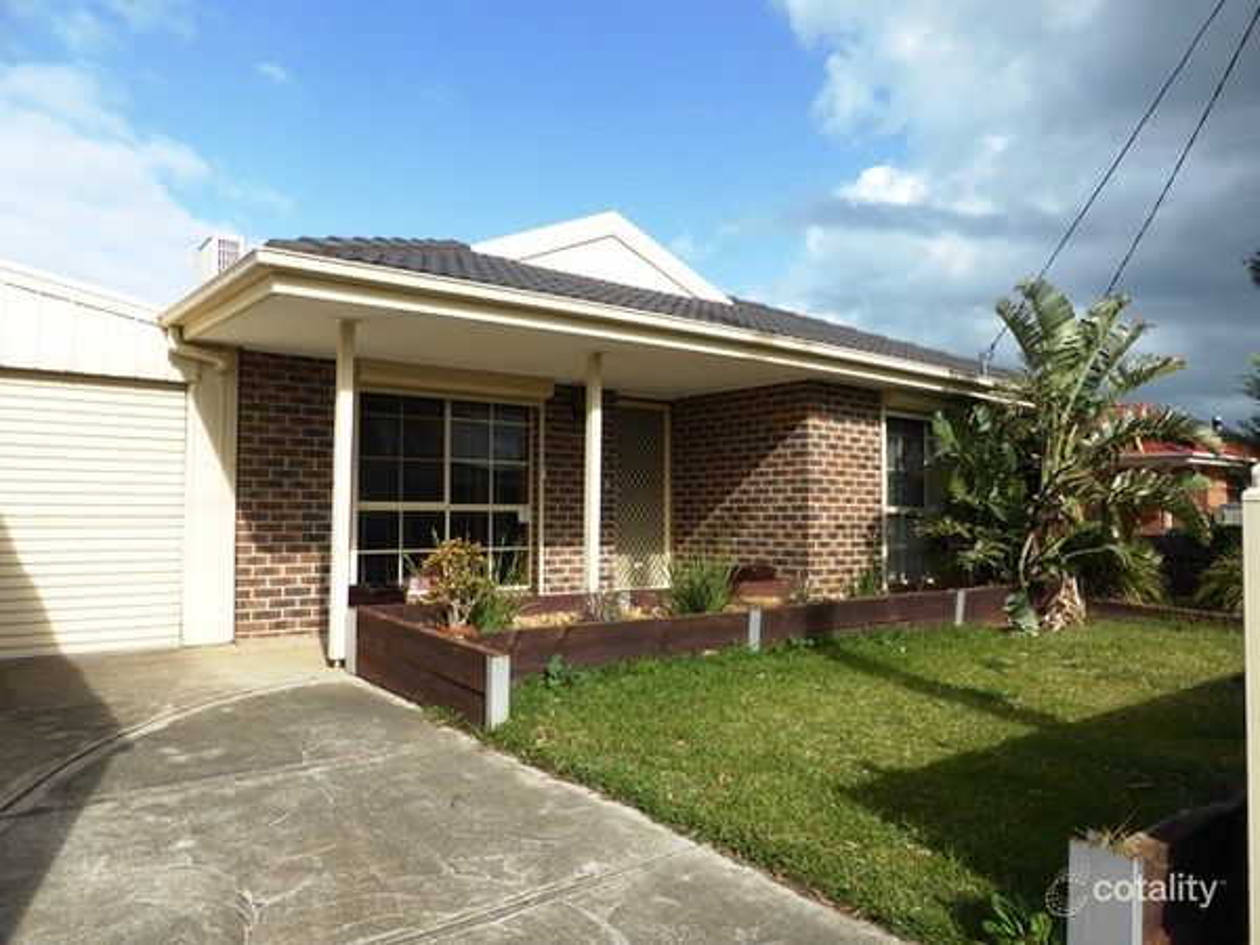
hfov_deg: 69.4
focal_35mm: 25
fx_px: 910
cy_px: 472
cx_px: 630
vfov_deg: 54.9
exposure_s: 1/1000
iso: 100
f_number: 3.3
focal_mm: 4.3
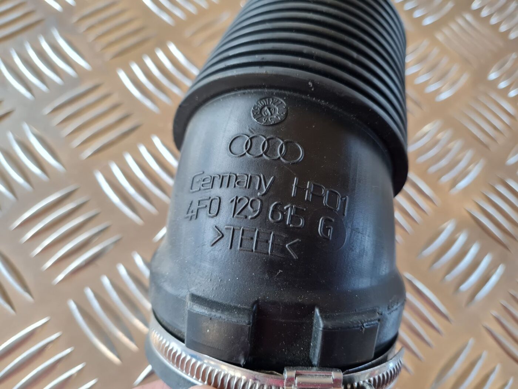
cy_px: 194
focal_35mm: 26
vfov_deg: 53.1
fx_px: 389
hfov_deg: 67.3
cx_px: 259
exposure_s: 1/100
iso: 160
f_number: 1.8
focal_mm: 5.4
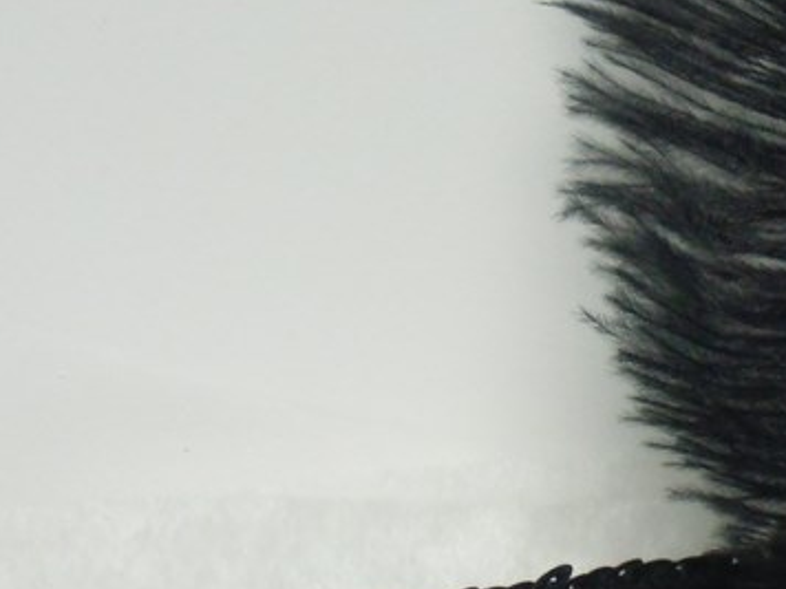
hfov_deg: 14.4
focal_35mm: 132
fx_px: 2997
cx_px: 963
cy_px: 415
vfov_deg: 11.2
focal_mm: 8.29
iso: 400
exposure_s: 1/80
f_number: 4.2
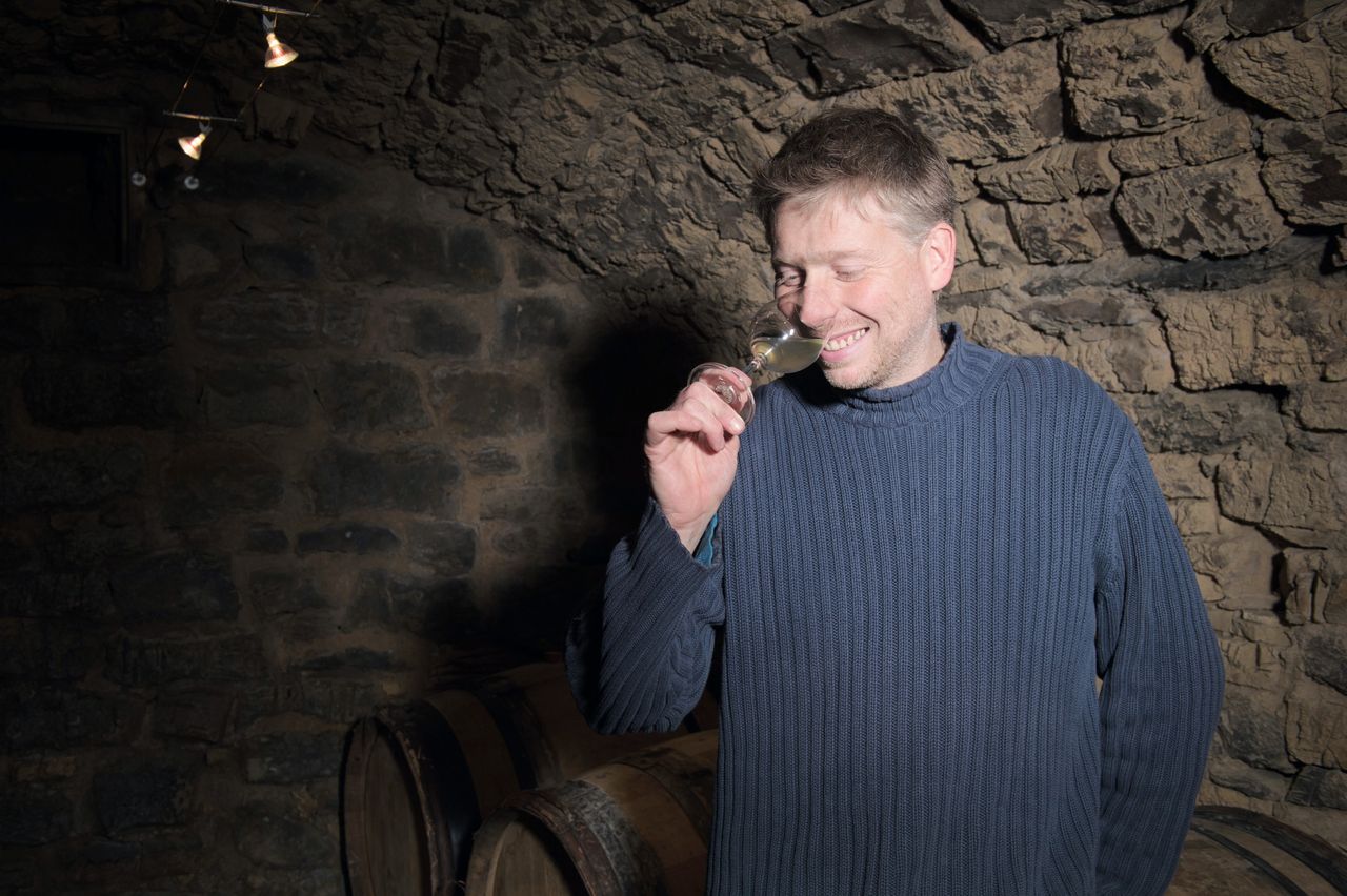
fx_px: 1197
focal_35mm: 32
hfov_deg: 58.7
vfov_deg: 41.1
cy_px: 448
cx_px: 674
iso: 400
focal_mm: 32
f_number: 8
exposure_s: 1/500
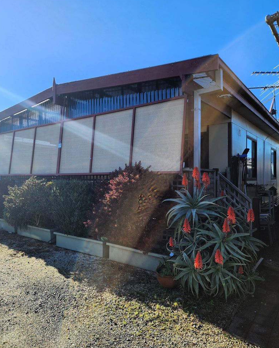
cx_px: 136
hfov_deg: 56.8
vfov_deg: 68.1
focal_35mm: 25
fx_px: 258
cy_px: 177
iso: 12
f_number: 1.8
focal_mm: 6.4
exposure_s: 1/557
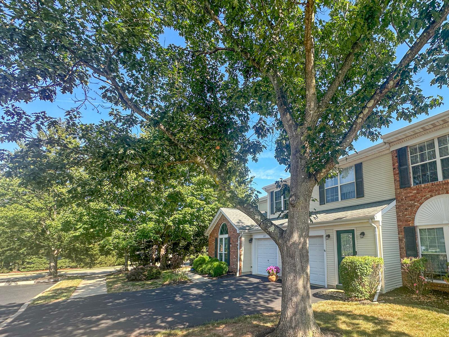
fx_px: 233
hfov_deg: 85.5
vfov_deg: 70.5
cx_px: 288
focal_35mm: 18
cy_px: 209
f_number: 2.2
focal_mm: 2.22
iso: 40
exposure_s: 1/422
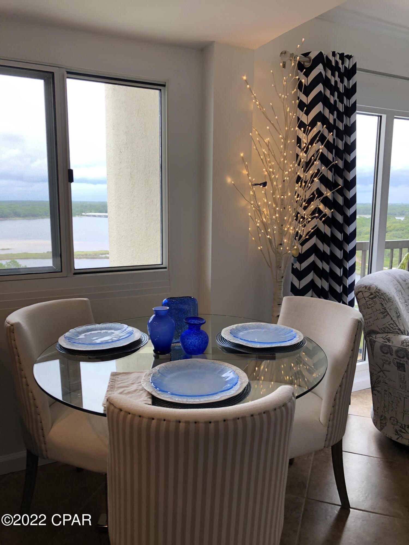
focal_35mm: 28
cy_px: 272
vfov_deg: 63.4
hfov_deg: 49.7
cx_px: 204
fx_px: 441
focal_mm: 3.99
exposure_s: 1/60
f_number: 1.8
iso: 20
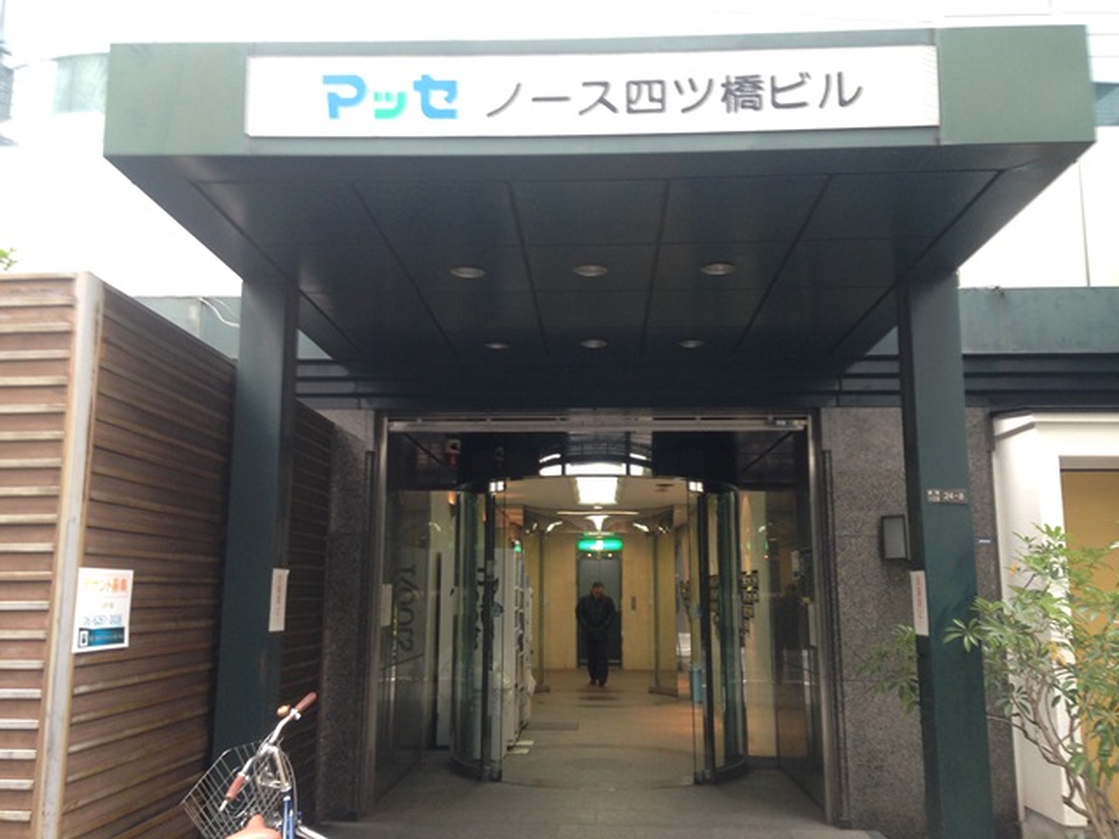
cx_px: 560
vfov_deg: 42.9
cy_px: 420
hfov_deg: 55.4
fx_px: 1067
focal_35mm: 33
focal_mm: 4.12
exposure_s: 1/20
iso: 80
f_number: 2.4
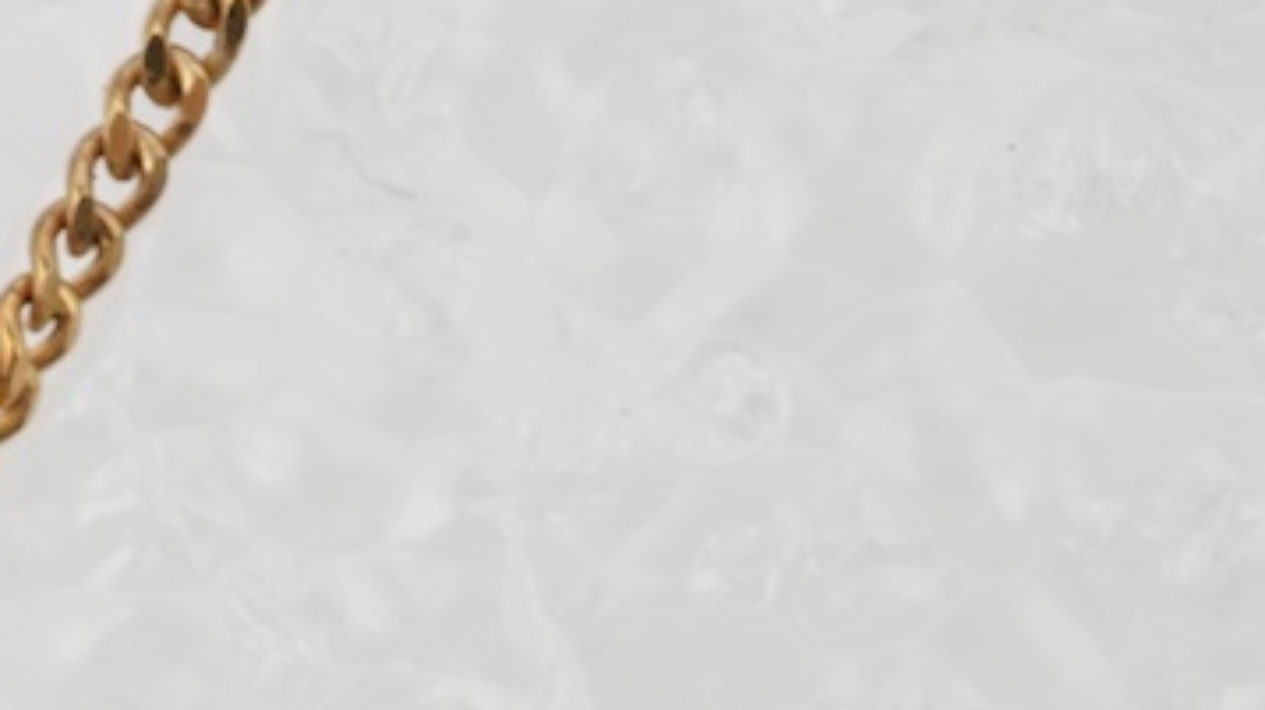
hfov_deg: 8.9
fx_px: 7946
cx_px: -634
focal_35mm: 237
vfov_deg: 5.0
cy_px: 1791
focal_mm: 30
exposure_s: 1/125
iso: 640
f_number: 18
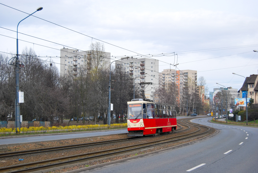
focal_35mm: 52
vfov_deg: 25.8
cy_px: 86
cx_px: 129
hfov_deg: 37.8
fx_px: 377
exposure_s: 1/500
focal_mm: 35
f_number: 5
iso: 200
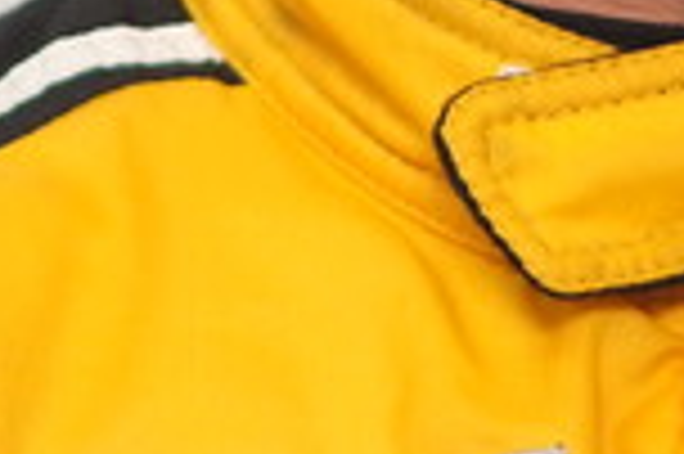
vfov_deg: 1.1
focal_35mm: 1277
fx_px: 24237
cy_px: -553
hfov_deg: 1.6
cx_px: 657
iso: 400
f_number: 2.8
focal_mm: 180
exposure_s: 1/250
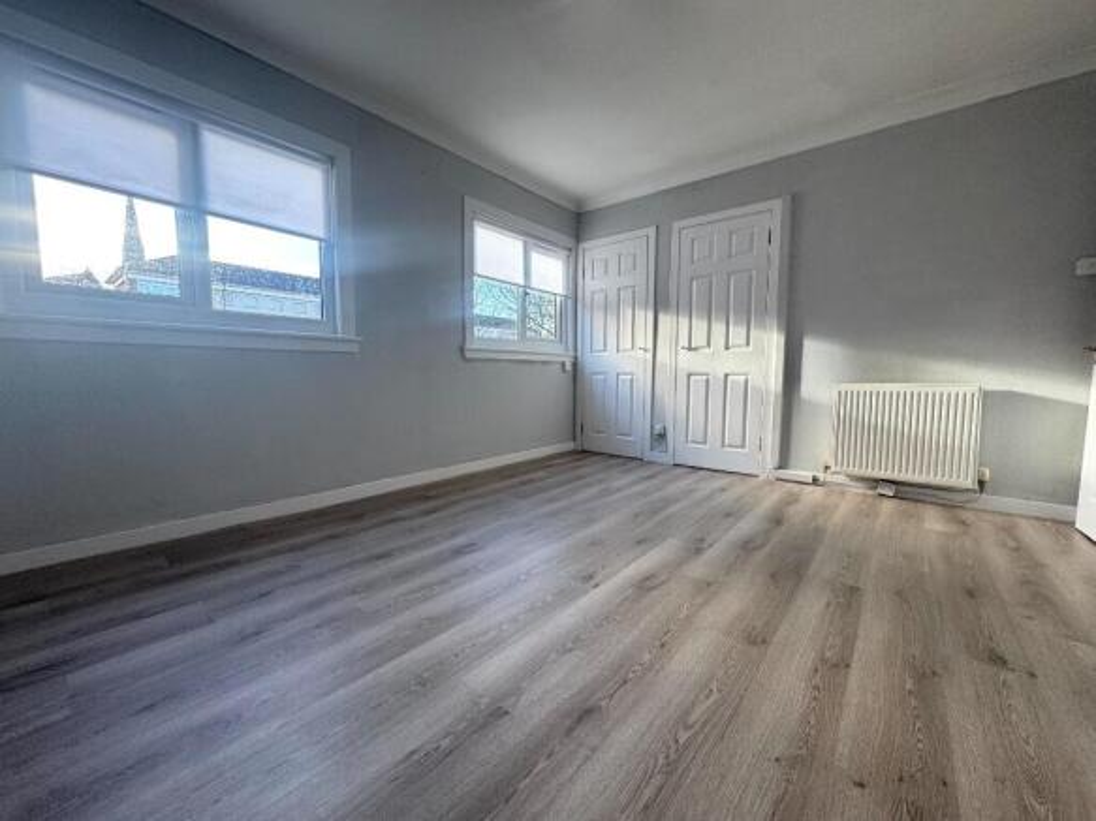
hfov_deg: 102.1
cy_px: 410
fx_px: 443
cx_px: 548
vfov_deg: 85.7
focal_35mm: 14
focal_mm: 2.22
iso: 80
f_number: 2.2
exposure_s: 1/100
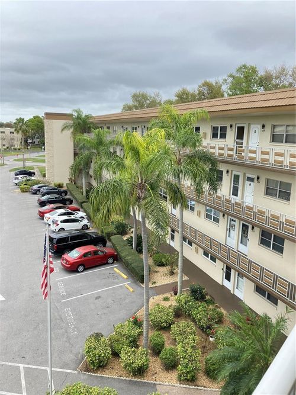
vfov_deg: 63.5
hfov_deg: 49.7
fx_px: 319
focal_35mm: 28
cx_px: 148
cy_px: 198
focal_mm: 3.99
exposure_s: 1/727
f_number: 1.8
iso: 20
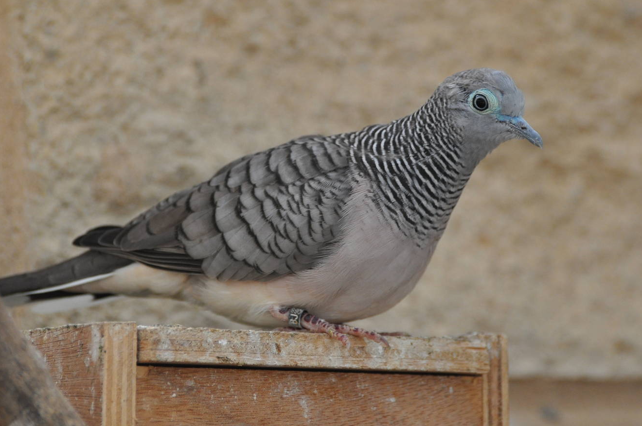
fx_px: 4696
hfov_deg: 7.8
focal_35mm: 264
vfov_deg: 5.2
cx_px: 317
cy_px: 191
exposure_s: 1/500
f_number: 4.8
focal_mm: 145
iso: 800
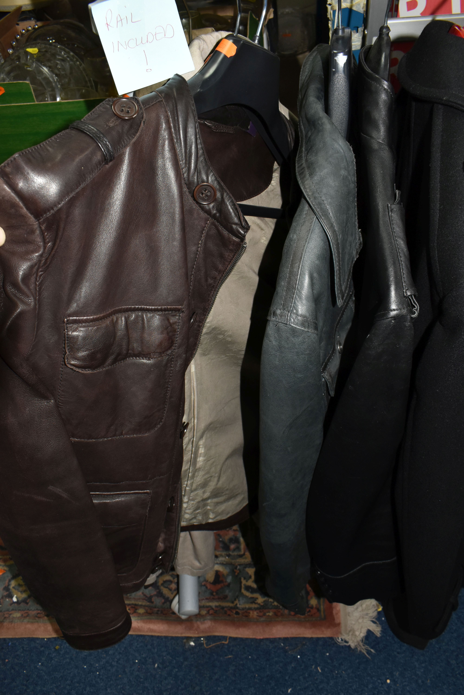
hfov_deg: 47.9
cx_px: 232
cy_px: 348
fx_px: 522
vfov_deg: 67.4
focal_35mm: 27
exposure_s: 1/60
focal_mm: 18
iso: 800
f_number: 7.1
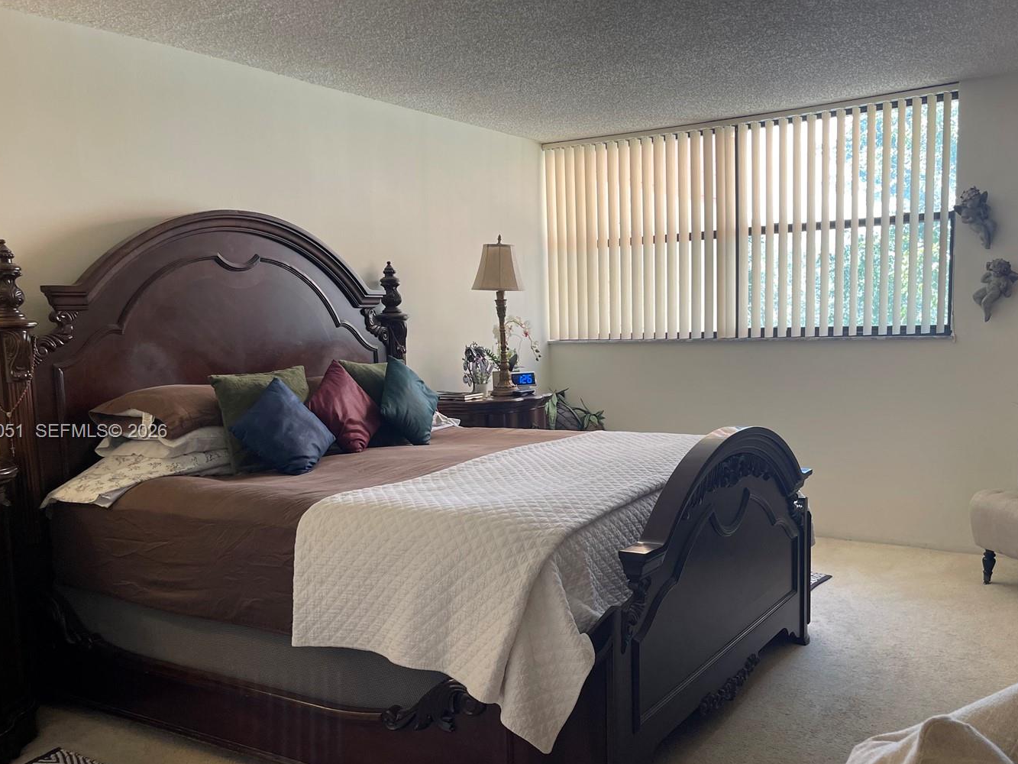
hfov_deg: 59.9
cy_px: 432
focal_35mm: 30
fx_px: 882
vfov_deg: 46.7
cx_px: 541
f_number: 1.6
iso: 100
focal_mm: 5.1
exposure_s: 1/60
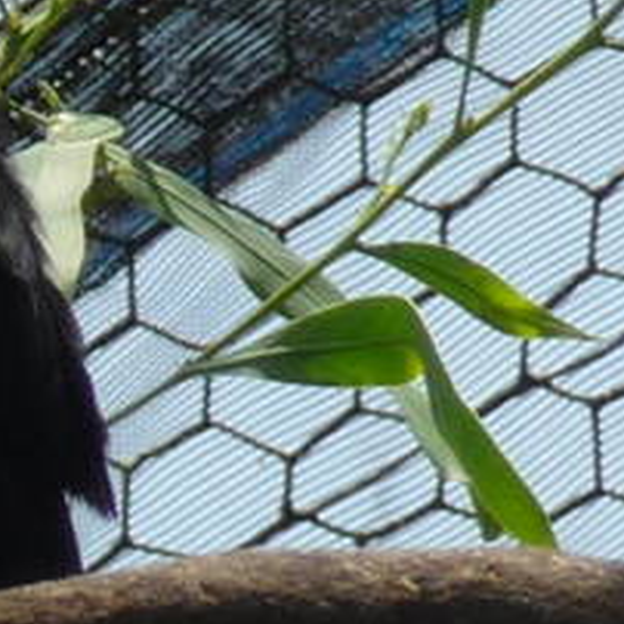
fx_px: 32590
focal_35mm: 1598
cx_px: -633
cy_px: 581
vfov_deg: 1.1
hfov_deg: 1.1
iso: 100
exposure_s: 1/160
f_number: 4.9
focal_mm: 39.2
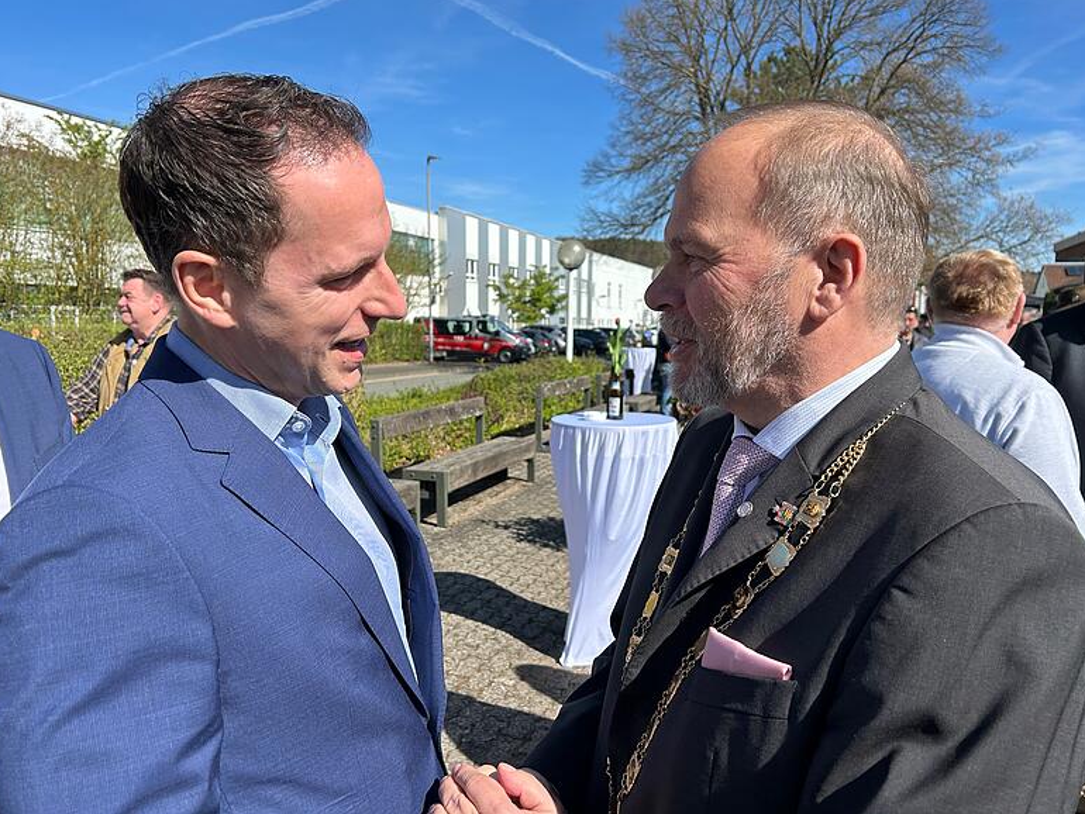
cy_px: 393
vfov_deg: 51.4
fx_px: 847
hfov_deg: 65.3
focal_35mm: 27
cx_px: 528
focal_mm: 5.7
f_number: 1.5
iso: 50
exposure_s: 1/3356
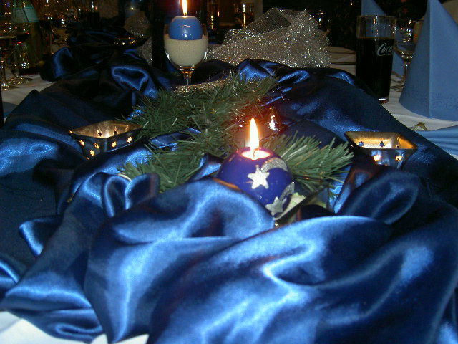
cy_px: 172
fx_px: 516
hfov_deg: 47.9
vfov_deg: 36.8
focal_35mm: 39
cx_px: 229
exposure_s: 1/59.5
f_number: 2.8
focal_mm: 8
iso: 100
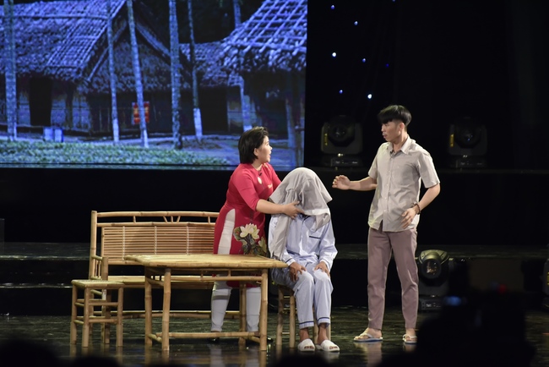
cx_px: 274
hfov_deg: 8.9
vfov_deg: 6.0
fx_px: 3509
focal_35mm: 230
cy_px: 184
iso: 1000
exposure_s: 1/200
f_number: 5.3
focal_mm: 230
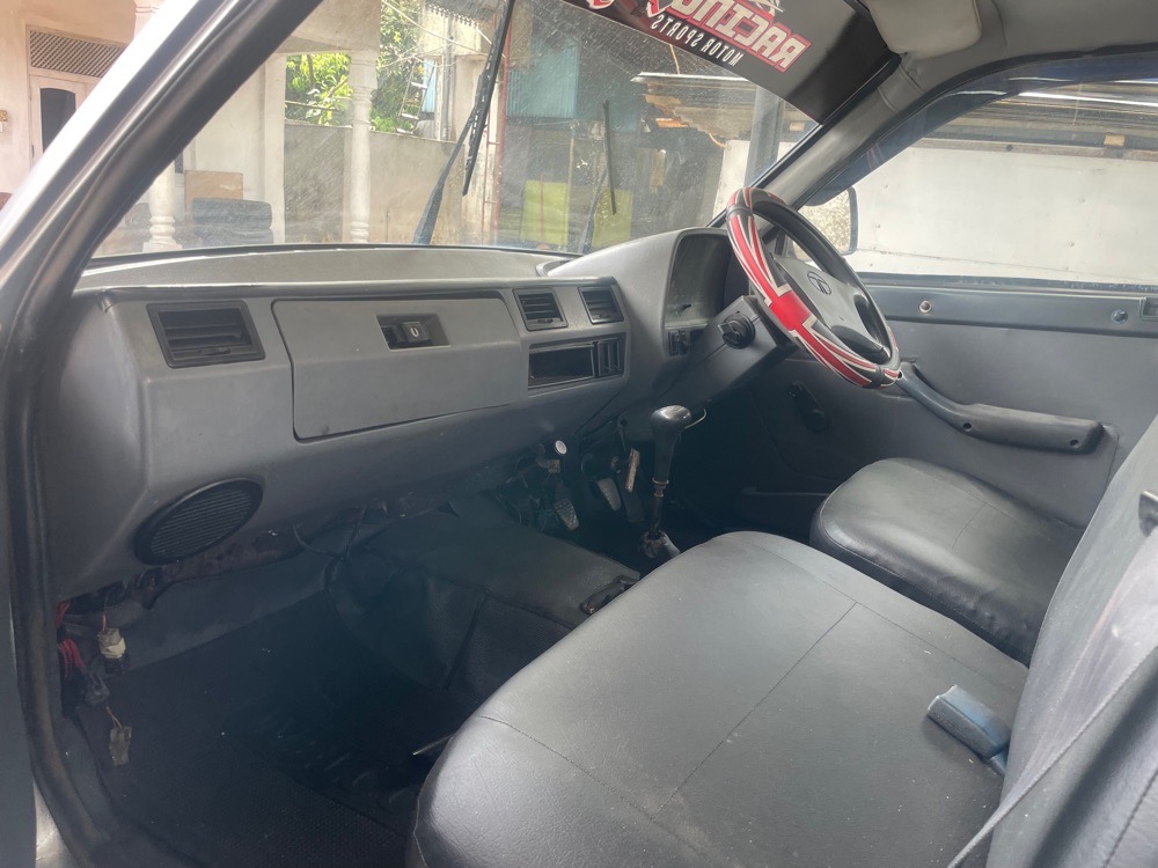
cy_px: 434
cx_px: 579
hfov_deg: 67.3
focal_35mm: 26
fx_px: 870
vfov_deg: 53.1
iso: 64
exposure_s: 1/121
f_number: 1.6
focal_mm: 4.2
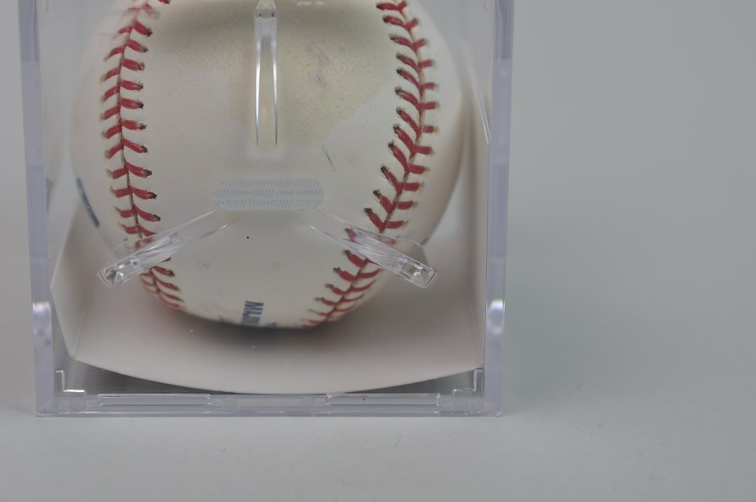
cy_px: 173
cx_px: 257
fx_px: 1993
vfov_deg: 14.3
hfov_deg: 21.4
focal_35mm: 95
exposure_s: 1/80
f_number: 4.5
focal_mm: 40
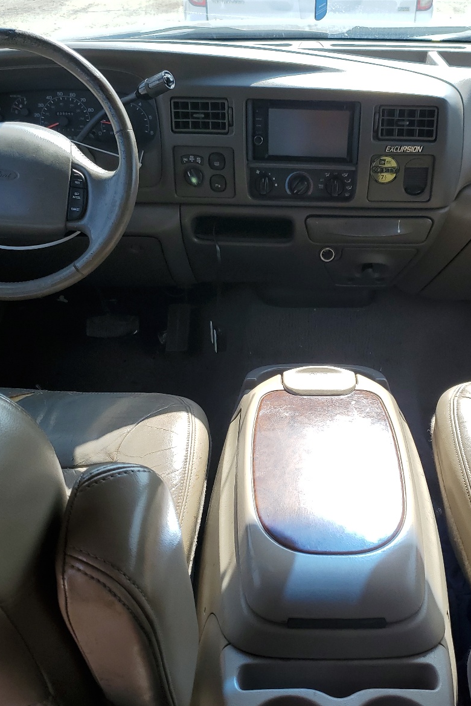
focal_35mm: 37
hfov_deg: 35.7
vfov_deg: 51.9
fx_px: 726
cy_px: 361
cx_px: 304
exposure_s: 1/714
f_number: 1.5
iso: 50
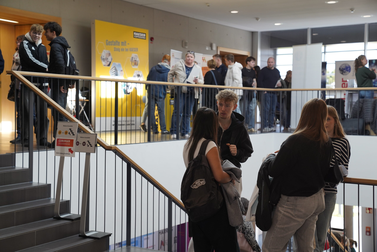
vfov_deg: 23.0
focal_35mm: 59
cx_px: 188
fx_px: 618
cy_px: 126
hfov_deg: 33.9
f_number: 4
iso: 1000
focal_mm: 59
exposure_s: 1/160
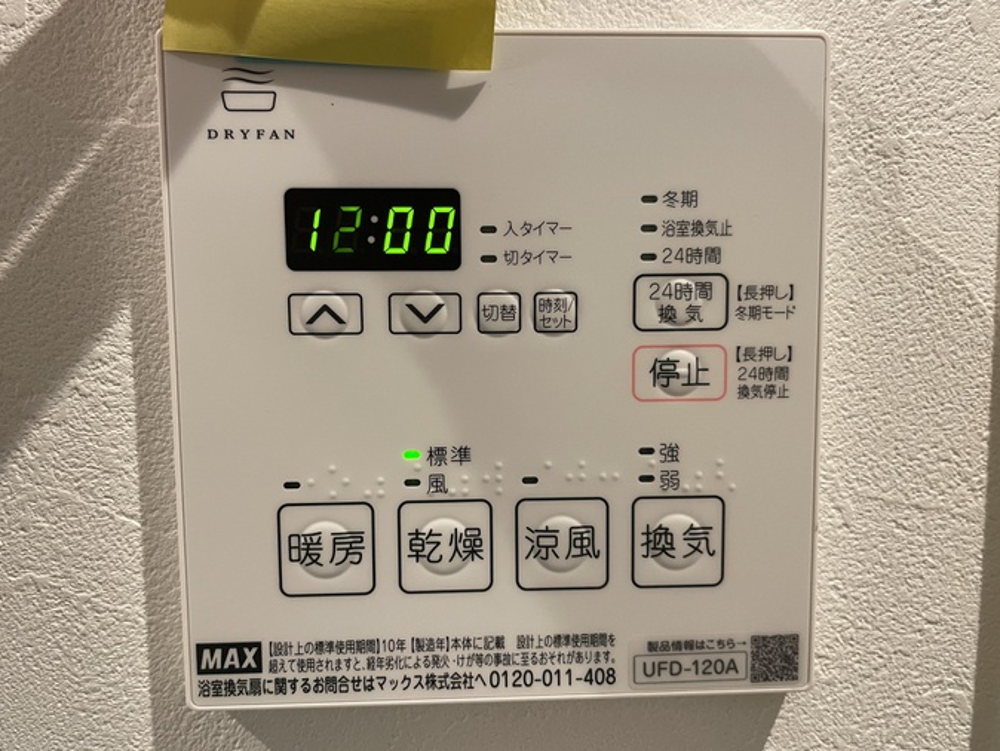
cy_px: 376
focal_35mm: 27
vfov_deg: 51.4
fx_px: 780
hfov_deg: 65.3
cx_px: 507
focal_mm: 4.2
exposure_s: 1/50
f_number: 1.6
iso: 160
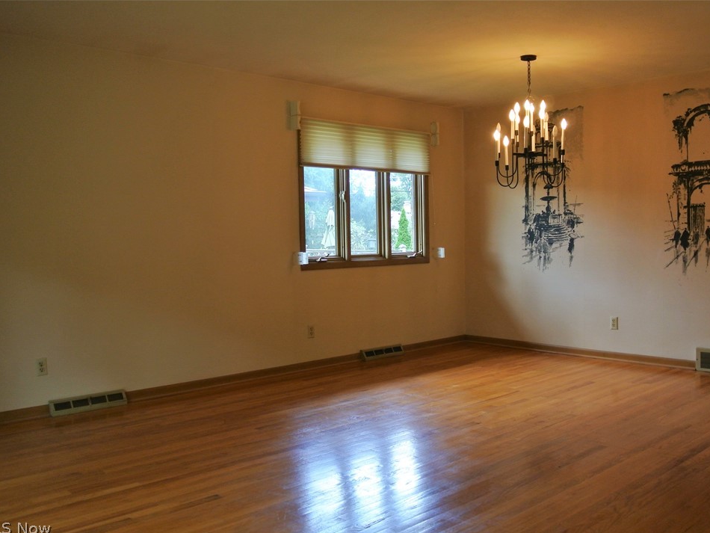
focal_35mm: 34
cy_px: 270
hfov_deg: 53.9
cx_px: 380
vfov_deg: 41.8
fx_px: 698
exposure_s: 1/60
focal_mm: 11.8
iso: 400
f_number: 3.8
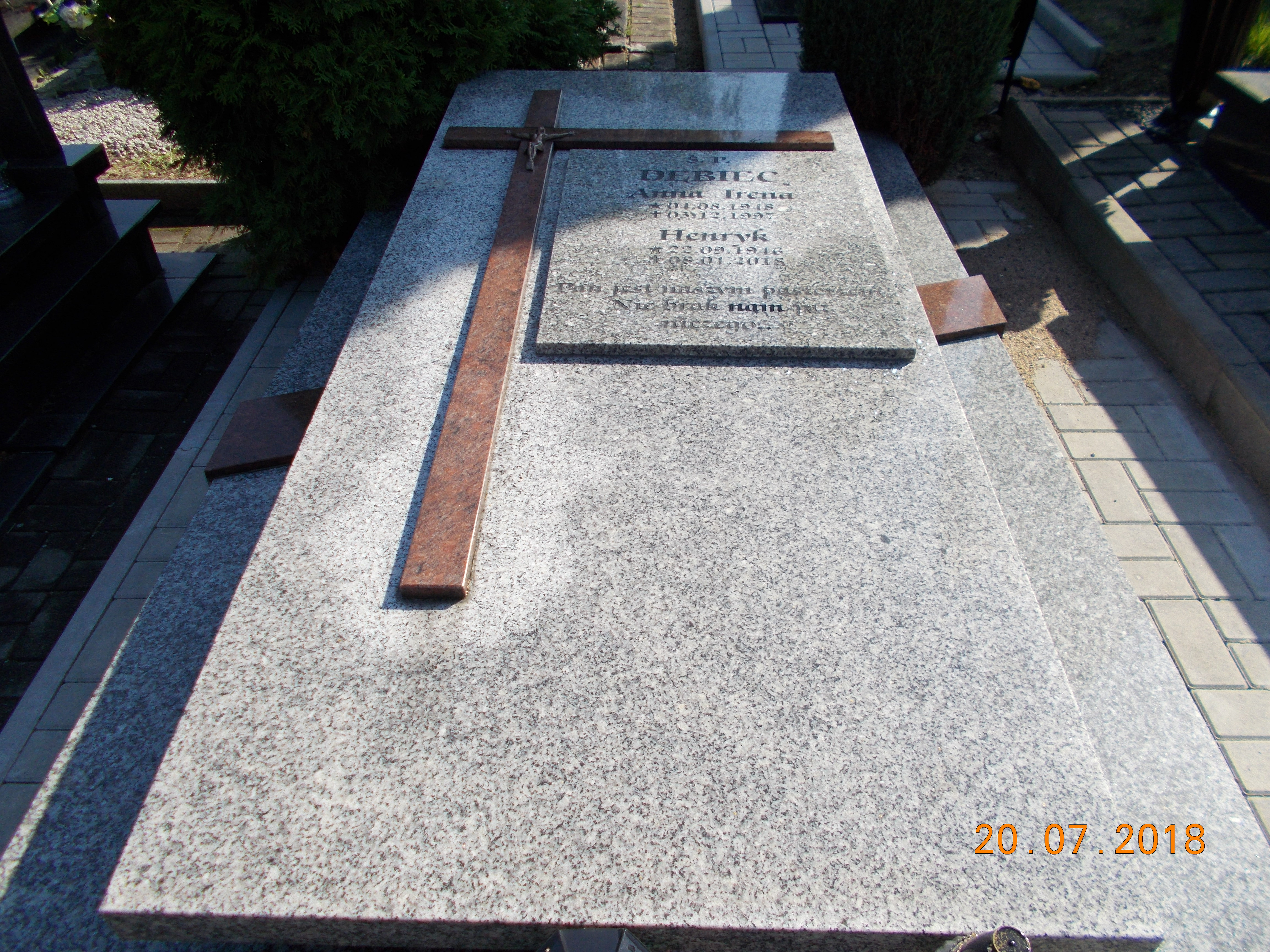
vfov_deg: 53.1
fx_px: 954
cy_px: 476
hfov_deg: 67.3
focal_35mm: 26
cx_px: 635
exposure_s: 1/125
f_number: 8
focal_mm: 4.6
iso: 80
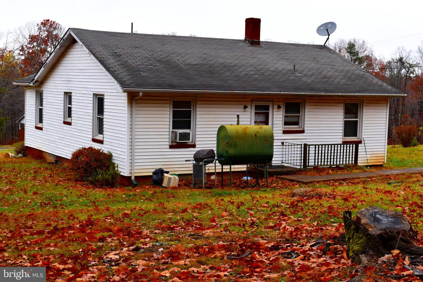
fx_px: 670
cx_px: 212
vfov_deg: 23.8
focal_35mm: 57
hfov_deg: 35.1
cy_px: 141
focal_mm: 38
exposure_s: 1/250
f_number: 8
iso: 400
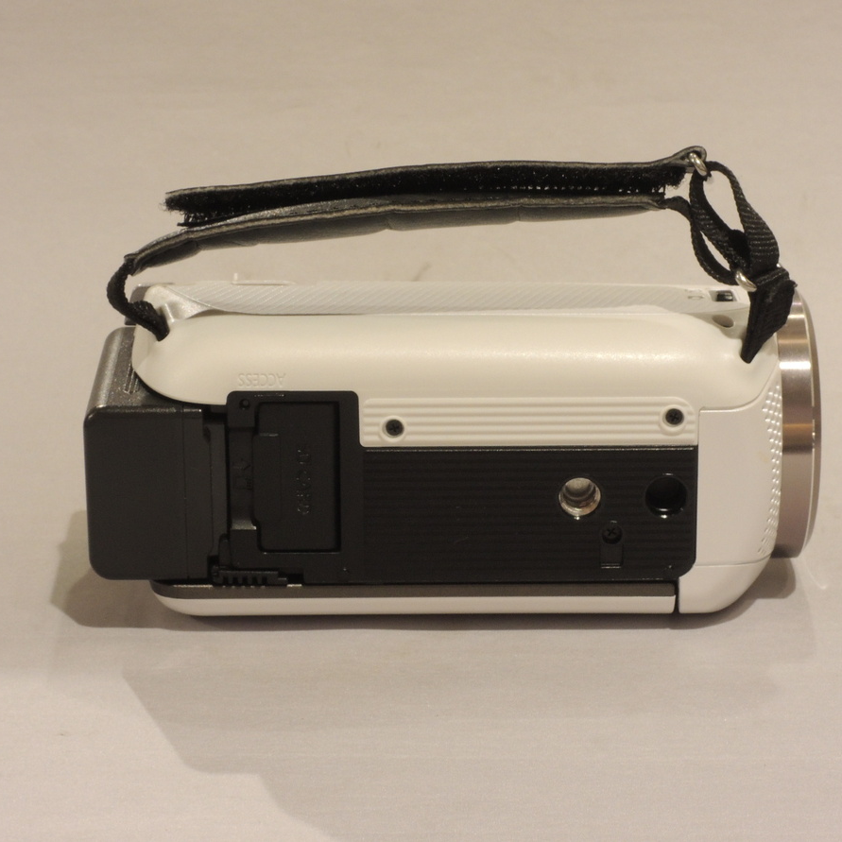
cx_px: 449
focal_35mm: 119
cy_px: 418
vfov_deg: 14.7
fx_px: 3275
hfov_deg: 14.7
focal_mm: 17.9
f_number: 7.8
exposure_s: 1/50
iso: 400
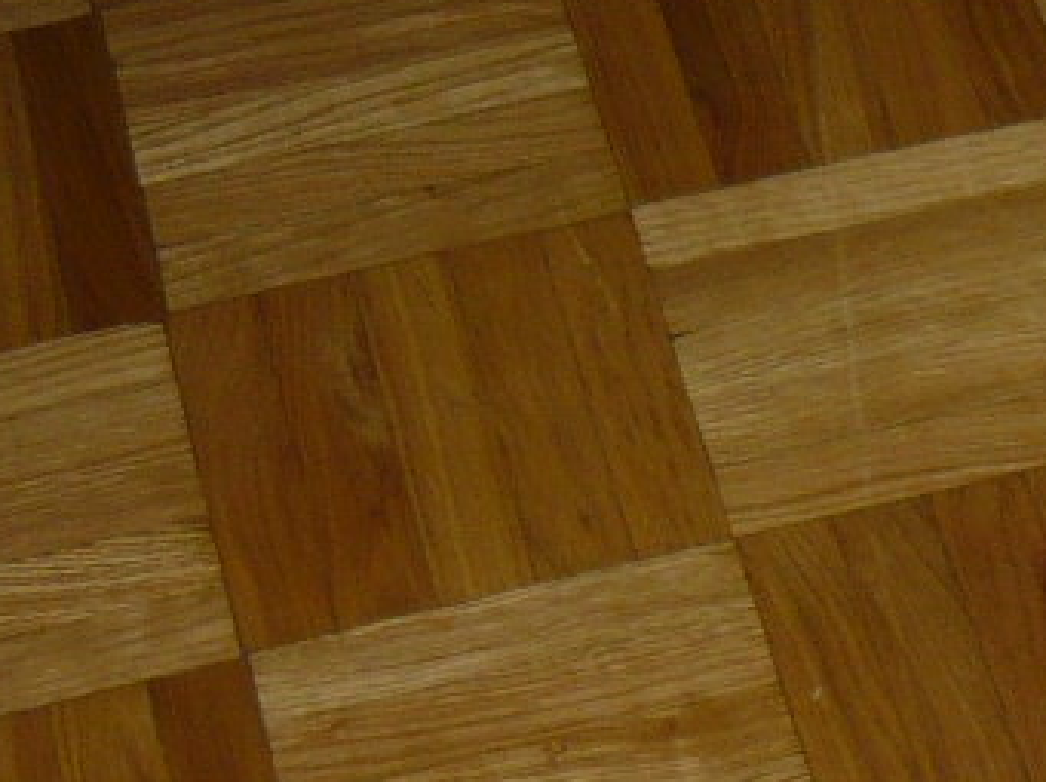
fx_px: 4679
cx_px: 1730
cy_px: 1058
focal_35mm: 155
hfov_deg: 12.0
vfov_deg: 9.4
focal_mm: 5.5
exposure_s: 1/30
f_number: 2.8
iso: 100
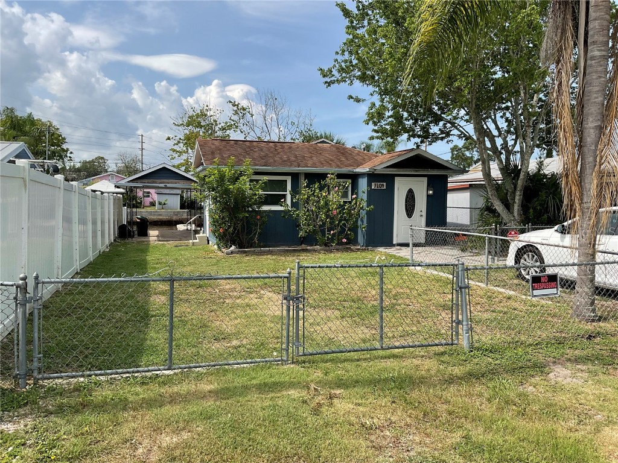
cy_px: 232
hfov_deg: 61.7
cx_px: 309
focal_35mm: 29
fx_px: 518
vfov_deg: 48.2
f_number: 1.8
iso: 16
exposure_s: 1/1730
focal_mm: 3
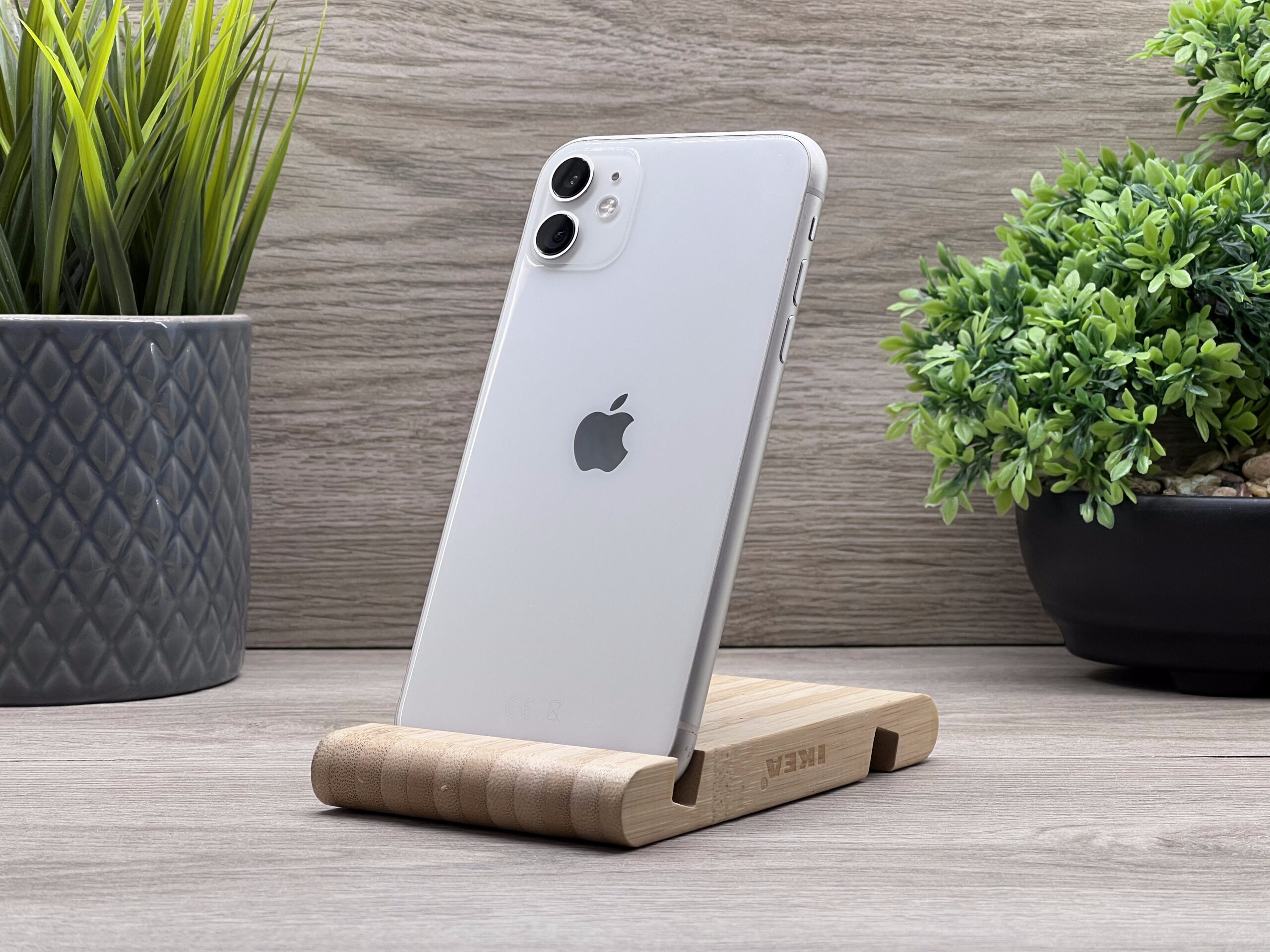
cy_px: 476
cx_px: 635
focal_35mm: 77
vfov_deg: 19.1
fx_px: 2825
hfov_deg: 25.3
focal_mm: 9
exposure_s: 1/100
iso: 64
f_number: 2.8
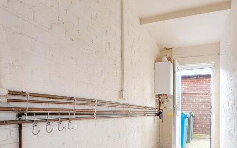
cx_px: 153
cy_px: 114
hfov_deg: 73.1
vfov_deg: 48.8
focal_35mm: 24
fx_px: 155
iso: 39
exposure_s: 1/67
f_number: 1.9
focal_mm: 2.2
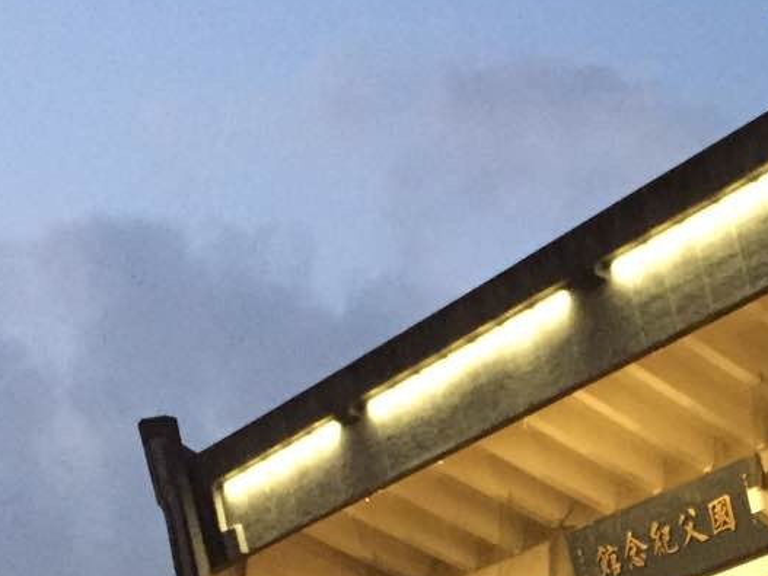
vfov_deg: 16.2
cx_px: 831
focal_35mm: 88
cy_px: 649
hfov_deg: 21.2
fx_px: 1952
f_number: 2.2
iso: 400
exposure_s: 1/15
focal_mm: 4.15
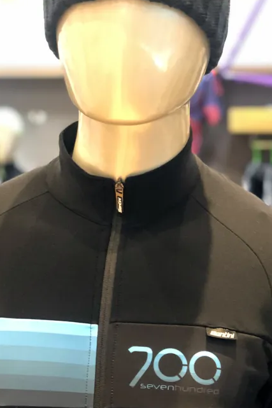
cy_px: 285
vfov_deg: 22.5
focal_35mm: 90
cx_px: 129
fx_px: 1020
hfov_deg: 15.2
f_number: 2.4
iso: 160
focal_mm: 6
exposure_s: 1/9
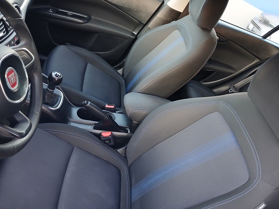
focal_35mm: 27
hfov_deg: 65.3
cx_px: 140
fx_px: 218
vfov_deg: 51.4
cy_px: 104
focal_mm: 3.98
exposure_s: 1/25
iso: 320
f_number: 1.8
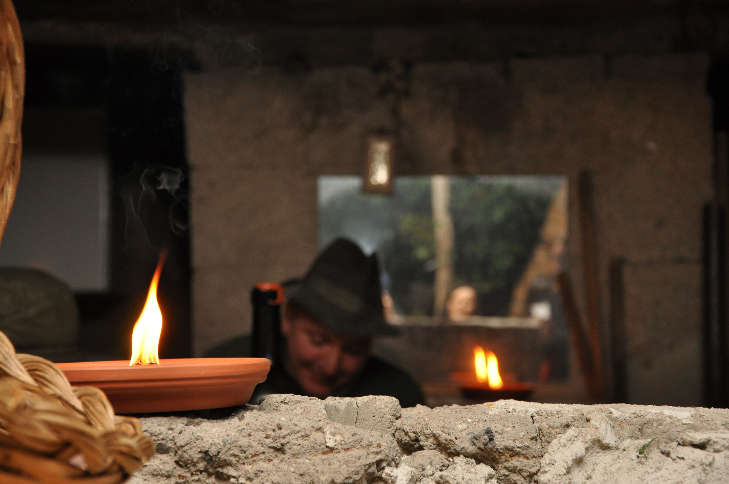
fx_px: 1456
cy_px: 242
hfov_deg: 28.1
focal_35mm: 72
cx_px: 364
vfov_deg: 18.9
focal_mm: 48
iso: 800
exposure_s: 1/60
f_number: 4.8
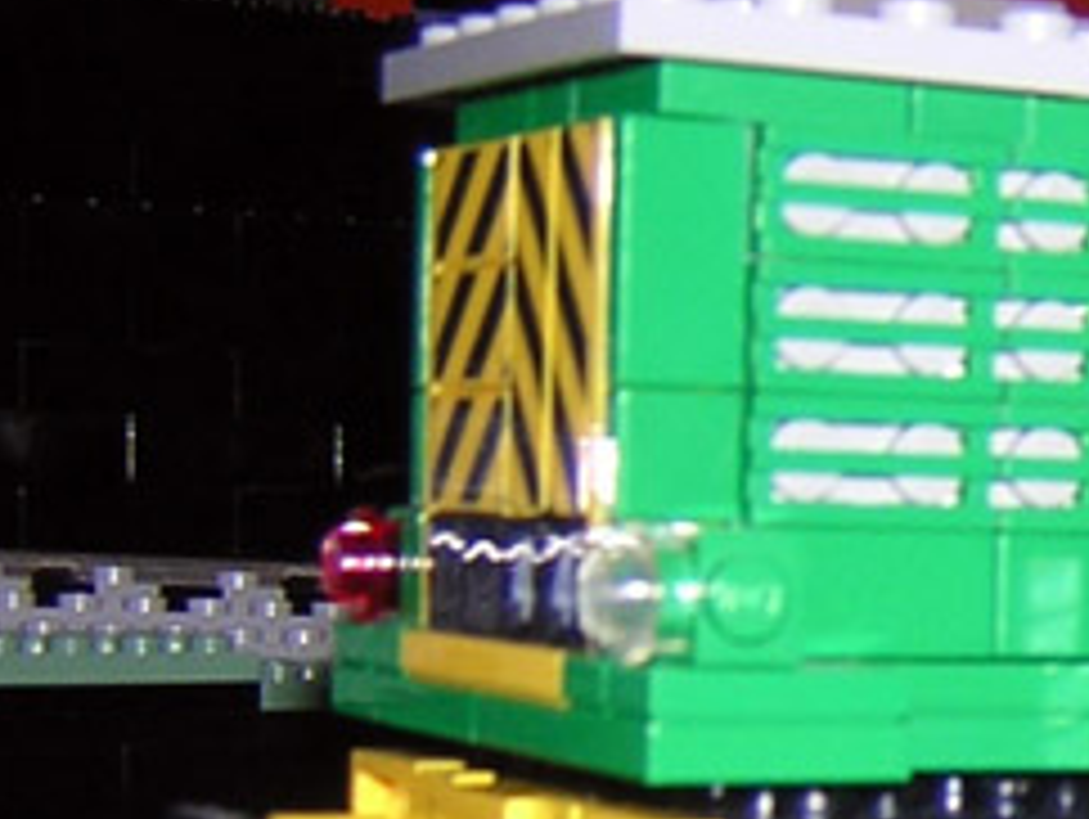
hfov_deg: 15.2
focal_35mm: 119
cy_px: 558
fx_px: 3747
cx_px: 1670
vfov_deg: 12.5
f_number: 2.6
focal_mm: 4.7
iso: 100
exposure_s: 1/60.1
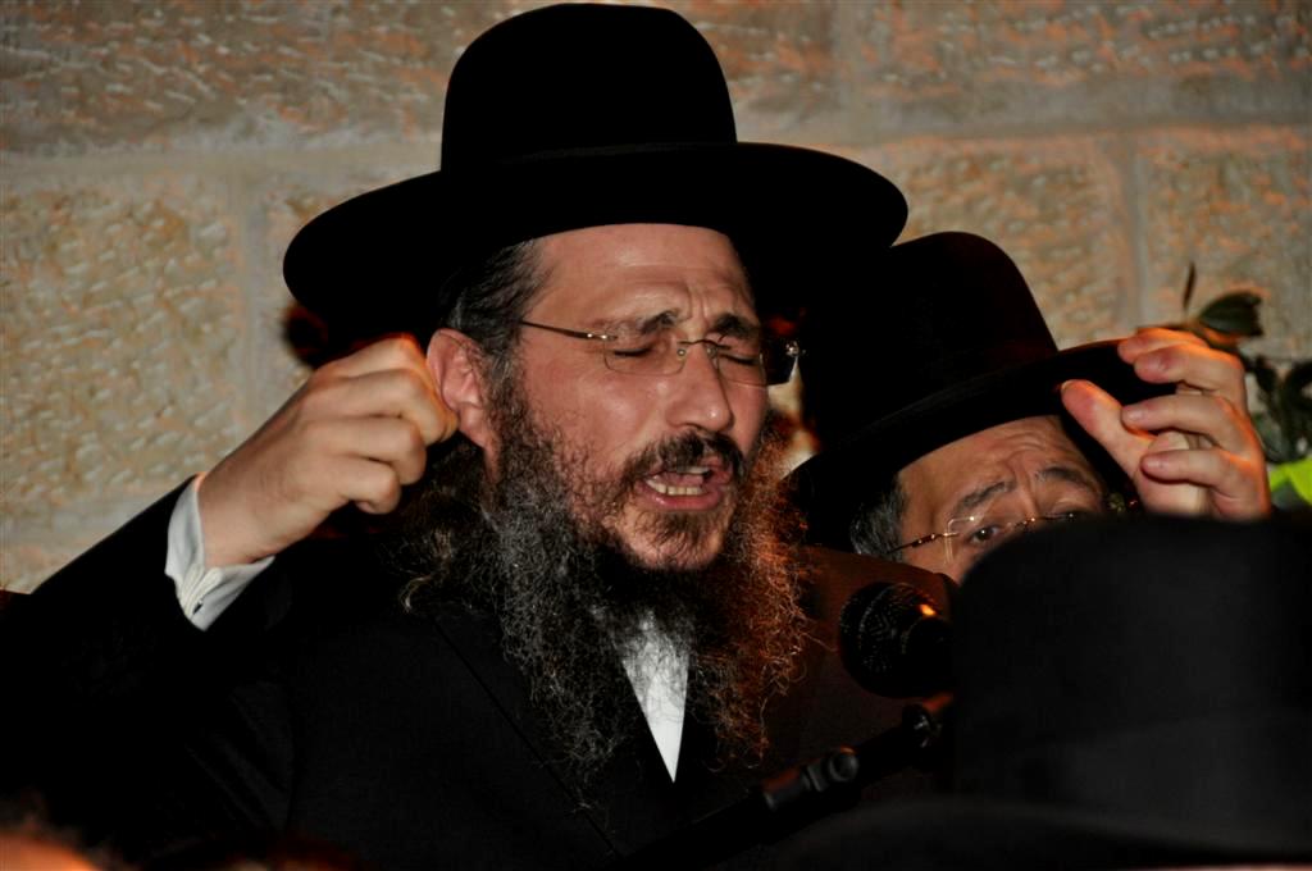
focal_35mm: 225
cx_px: 656
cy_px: 436
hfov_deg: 9.2
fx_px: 8190
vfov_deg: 6.1
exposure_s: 1/60
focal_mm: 150
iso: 800
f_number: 5.6
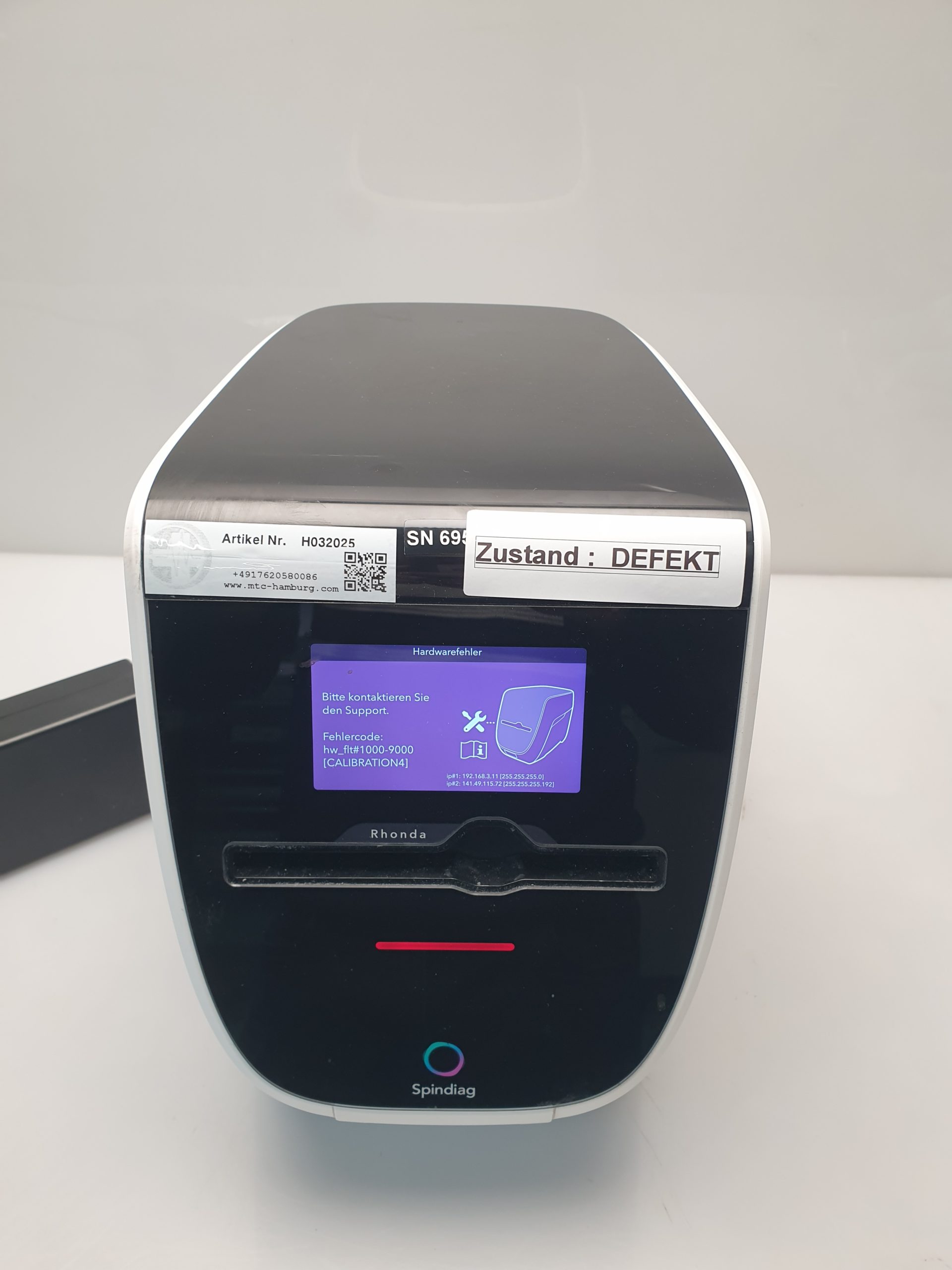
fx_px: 953
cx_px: 476
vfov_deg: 67.3
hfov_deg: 53.1
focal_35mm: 26
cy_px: 635
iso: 80
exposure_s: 1/50
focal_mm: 4.3
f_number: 2.4
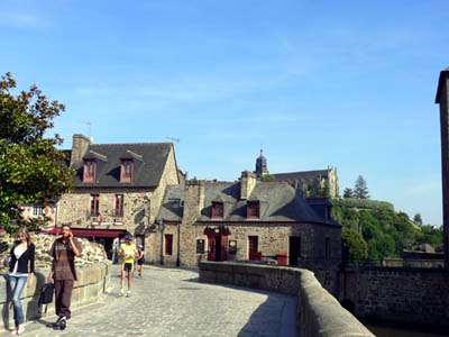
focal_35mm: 41
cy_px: 168
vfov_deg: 35.1
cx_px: 224
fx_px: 532
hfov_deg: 45.8
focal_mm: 6.8
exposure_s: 1/320
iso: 80
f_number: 6.1
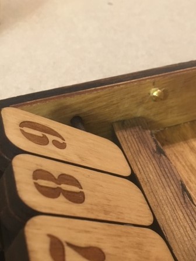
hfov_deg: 48.2
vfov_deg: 61.7
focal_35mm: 29
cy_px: 130
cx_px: 98
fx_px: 219
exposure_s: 1/24
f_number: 2.2
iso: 200
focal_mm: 4.15
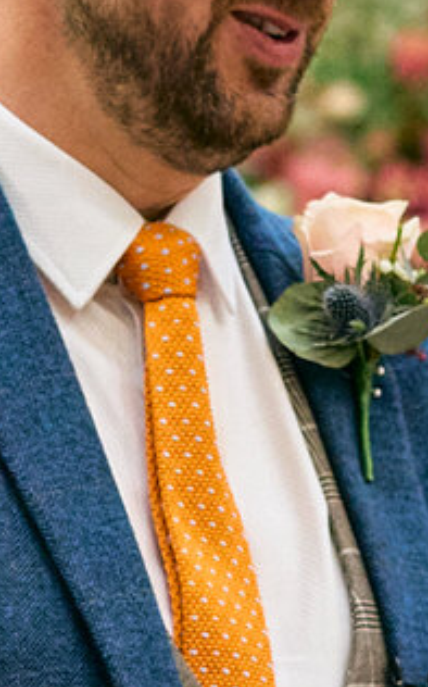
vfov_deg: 5.9
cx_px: -33
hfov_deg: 3.7
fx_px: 6637
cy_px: 777
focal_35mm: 355
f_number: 3.2
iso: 2500
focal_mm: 55
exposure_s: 1/125
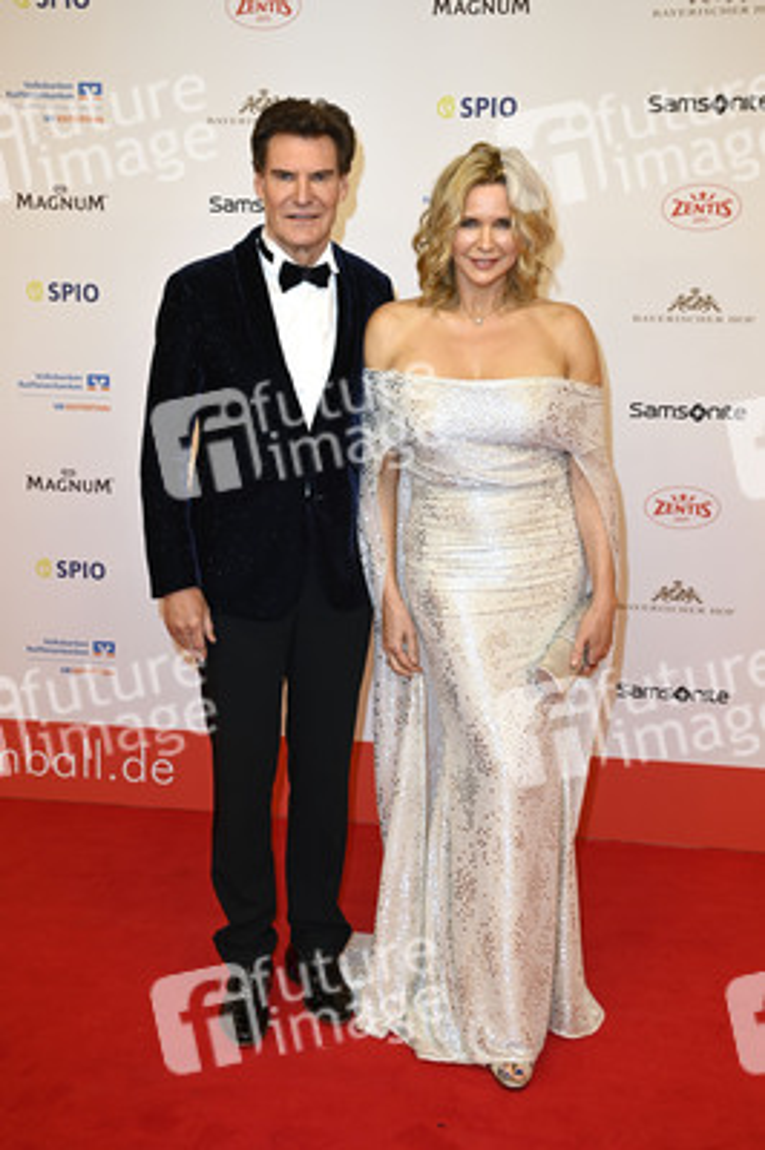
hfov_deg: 30.5
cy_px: 575
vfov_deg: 44.5
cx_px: 382
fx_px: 1405
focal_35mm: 44
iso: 640
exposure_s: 1/200
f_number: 7.1
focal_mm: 44
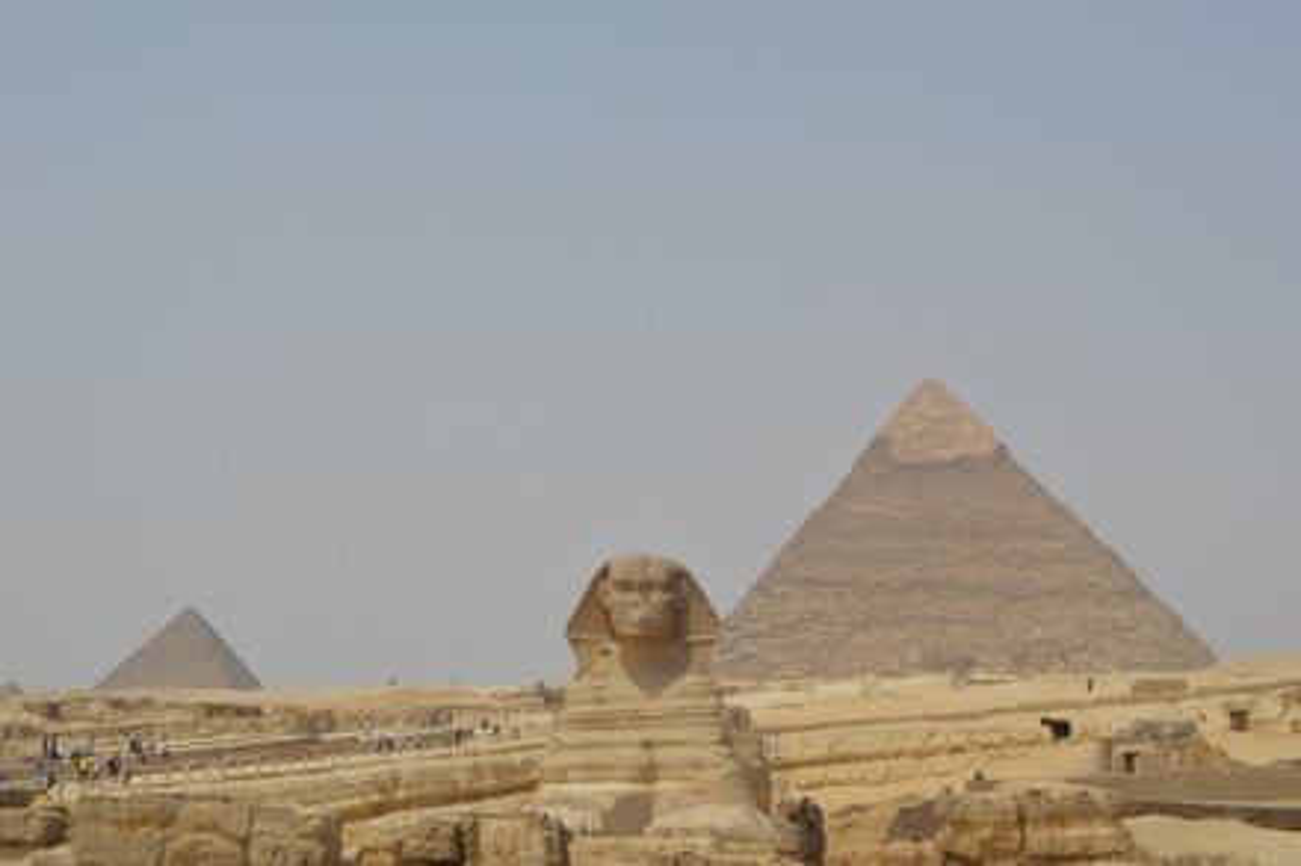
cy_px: 433
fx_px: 1842
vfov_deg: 26.5
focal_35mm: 51
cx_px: 650
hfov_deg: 38.9
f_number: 10
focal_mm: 34
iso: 100
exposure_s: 1/400
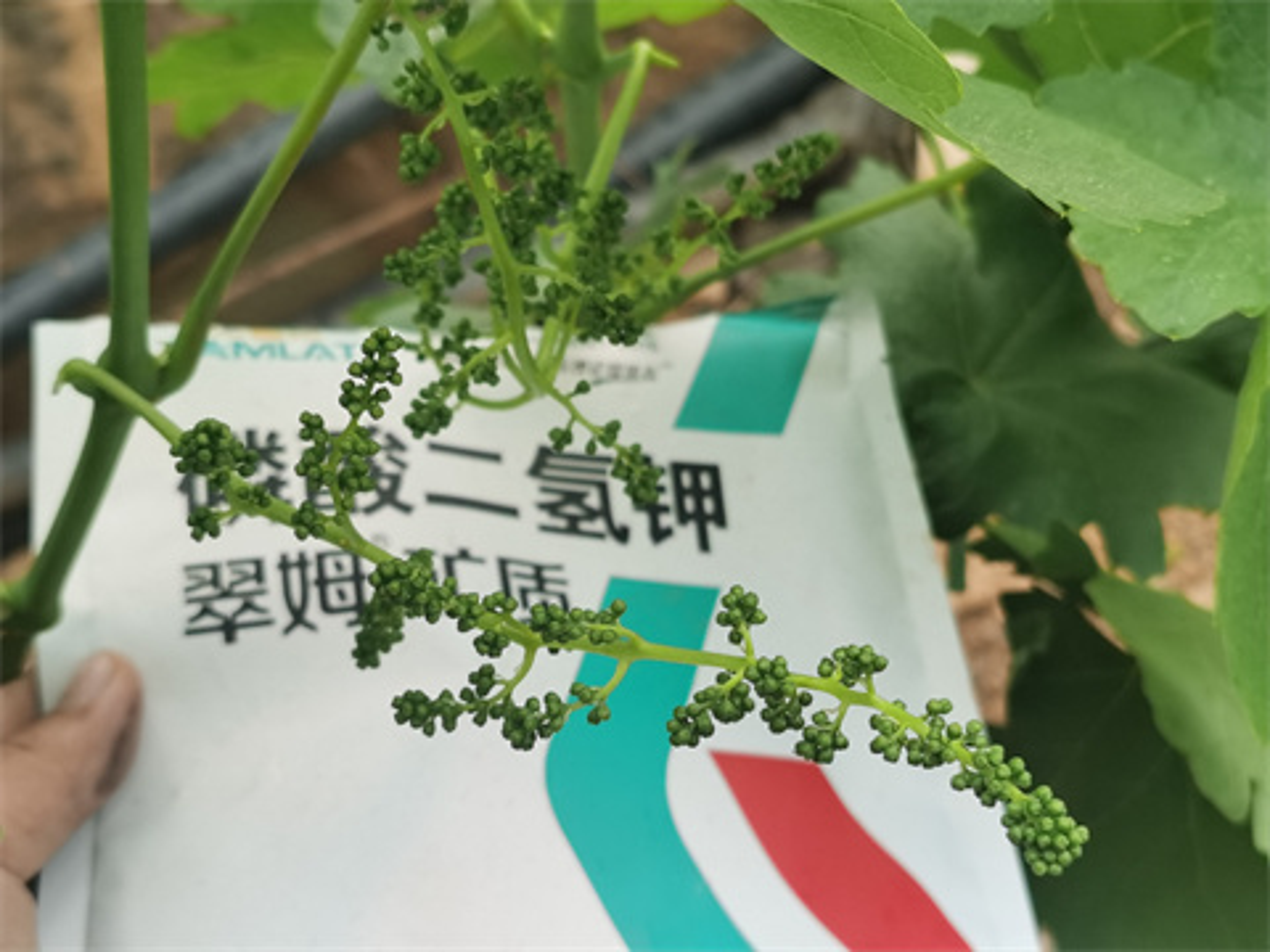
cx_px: 635
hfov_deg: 35.5
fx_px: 1981
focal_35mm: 54
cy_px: 476
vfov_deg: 27.0
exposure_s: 1/269
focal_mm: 5.56
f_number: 1.6
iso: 50
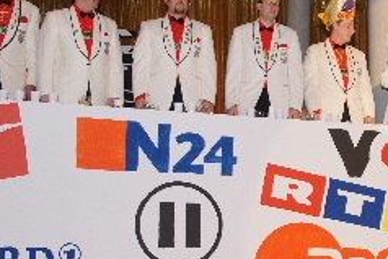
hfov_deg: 28.2
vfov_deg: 20.0
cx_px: 368
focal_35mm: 68
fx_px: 733
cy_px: 136
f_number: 4
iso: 500
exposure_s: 1/160
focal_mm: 18
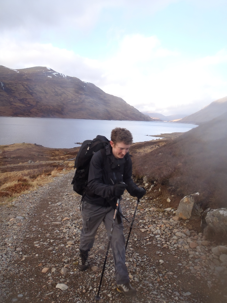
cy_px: 152
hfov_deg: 49.7
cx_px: 114
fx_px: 245
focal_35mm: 28
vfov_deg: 63.4
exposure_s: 1/125
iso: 80
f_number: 4.5
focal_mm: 5
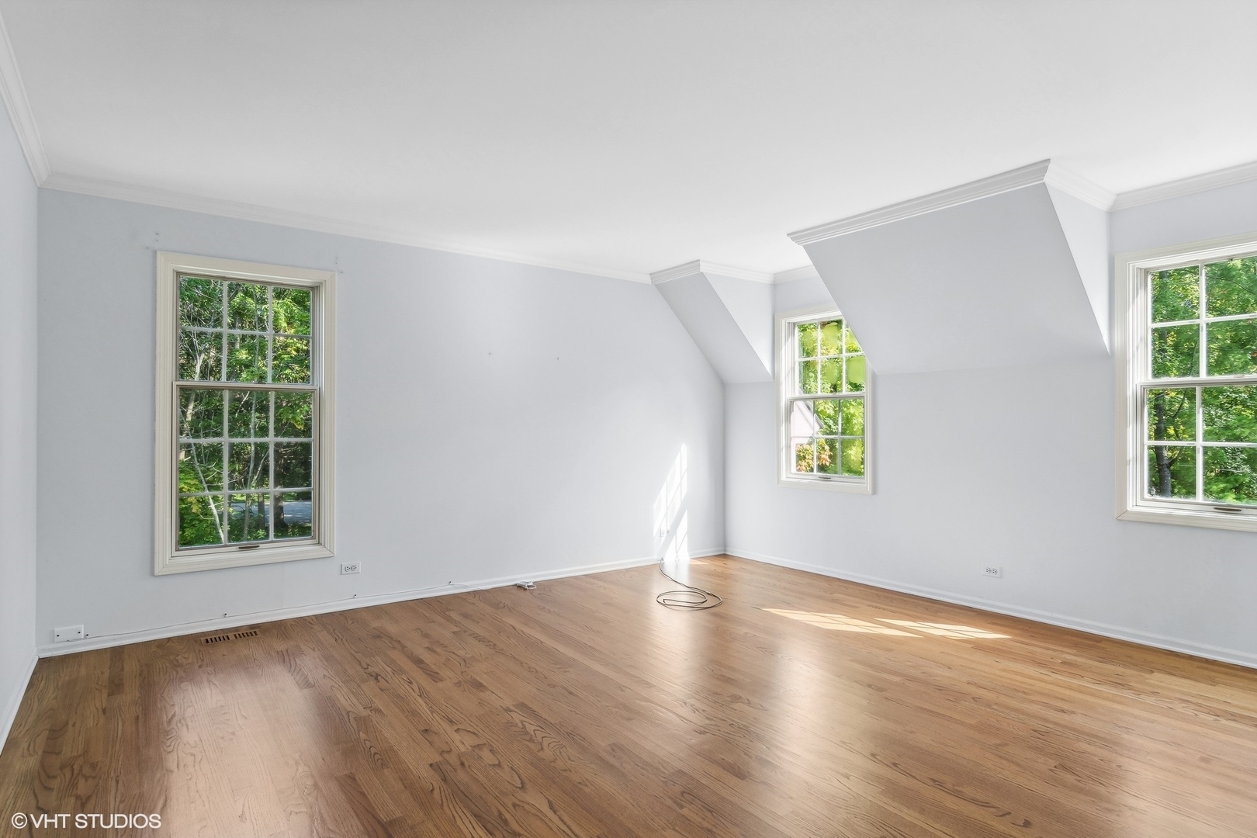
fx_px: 628
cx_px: 628
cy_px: 419
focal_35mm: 18
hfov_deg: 90.0
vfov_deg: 67.4
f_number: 8
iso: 200
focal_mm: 12
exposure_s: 1/25
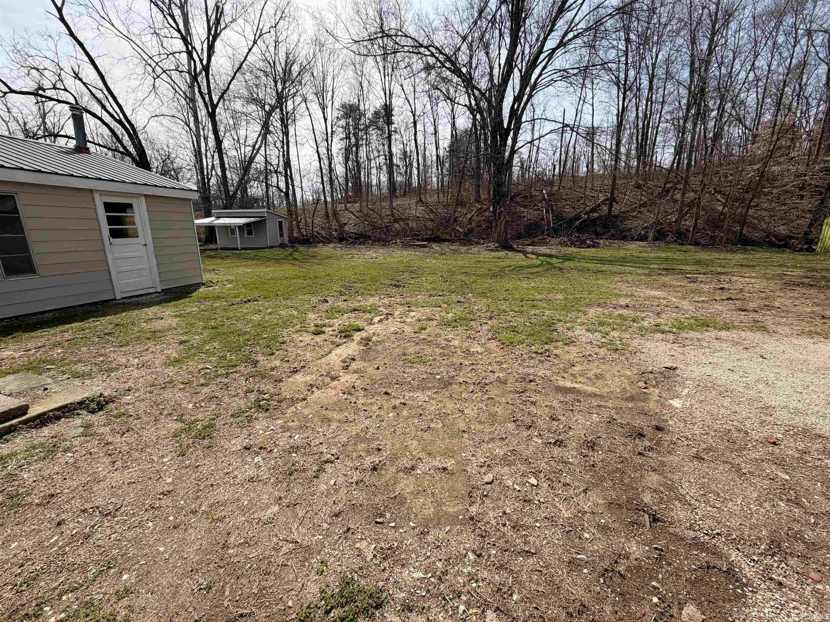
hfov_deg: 102.1
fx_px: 336
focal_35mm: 14
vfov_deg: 85.7
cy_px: 311
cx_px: 415
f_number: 2.2
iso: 20
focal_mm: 2.22
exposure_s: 1/770
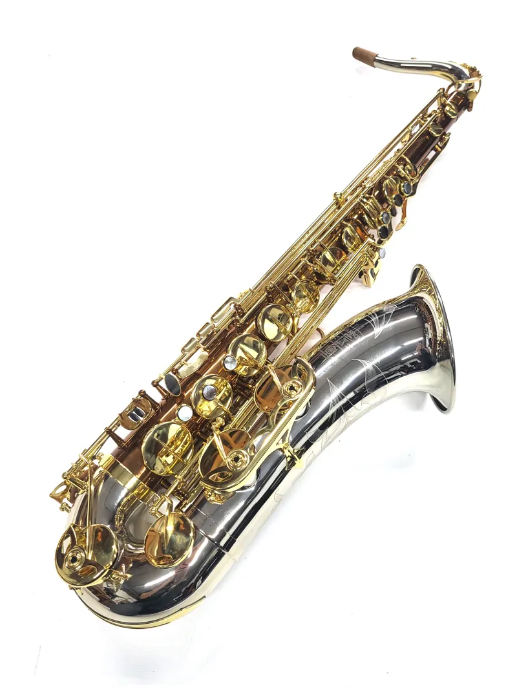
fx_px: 518
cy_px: 344
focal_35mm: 26
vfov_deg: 67.3
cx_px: 258
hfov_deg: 53.1
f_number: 1.8
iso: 80
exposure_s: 1/100
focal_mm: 4.25
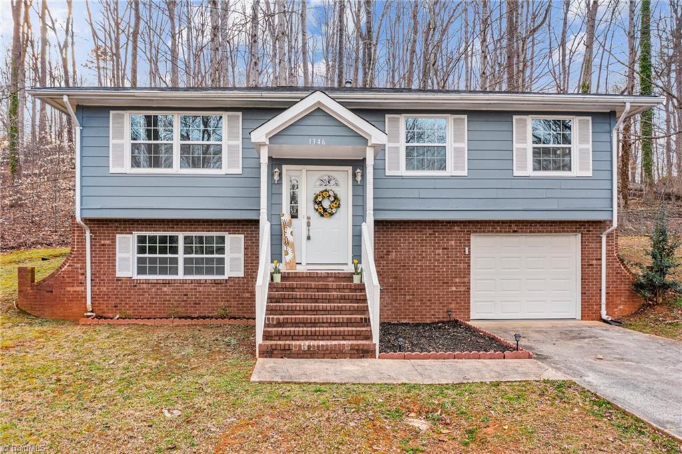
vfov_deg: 46.3
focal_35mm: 28
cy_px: 227
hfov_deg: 65.5
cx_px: 341
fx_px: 530
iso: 100
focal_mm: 10.26
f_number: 2.8
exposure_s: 1/400
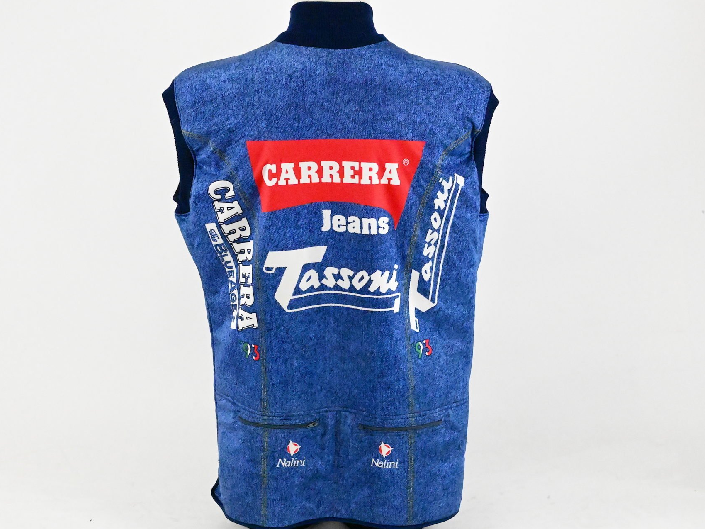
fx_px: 1548
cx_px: 336
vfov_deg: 19.4
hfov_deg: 25.7
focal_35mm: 76
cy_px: 264
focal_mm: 70
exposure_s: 1/640
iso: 51200
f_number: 20
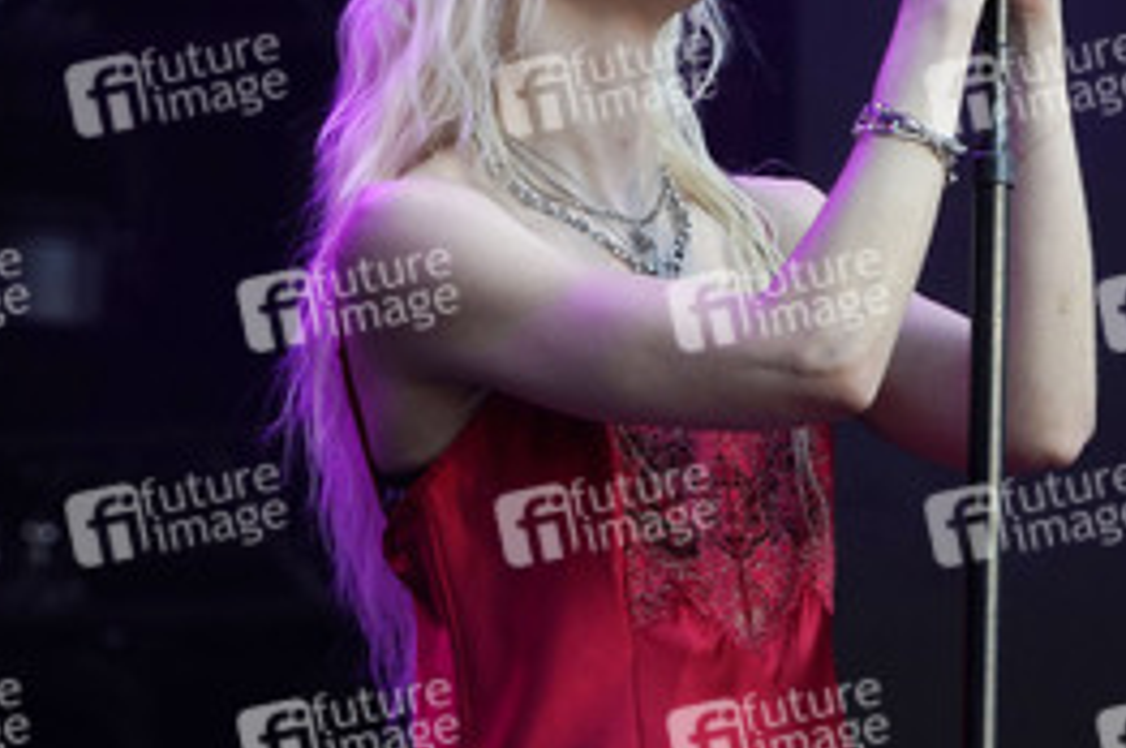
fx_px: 9372
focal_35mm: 300
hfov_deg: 6.9
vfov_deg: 4.6
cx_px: 664
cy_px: 193
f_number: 8
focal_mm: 174
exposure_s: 1/400
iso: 1600
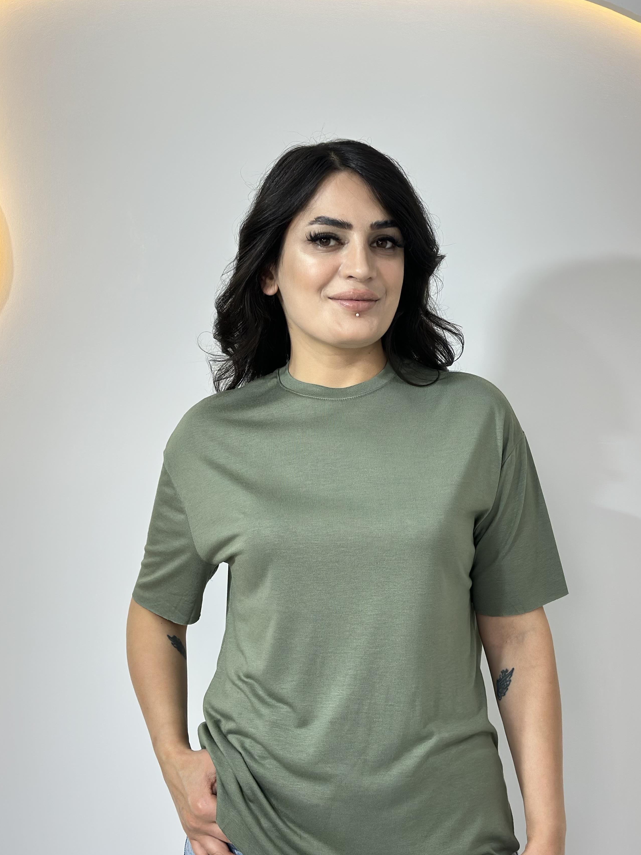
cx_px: 299
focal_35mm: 57
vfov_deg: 33.7
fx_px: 1407
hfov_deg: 25.7
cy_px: 485
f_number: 1.78
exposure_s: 1/171
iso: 80
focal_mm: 6.86
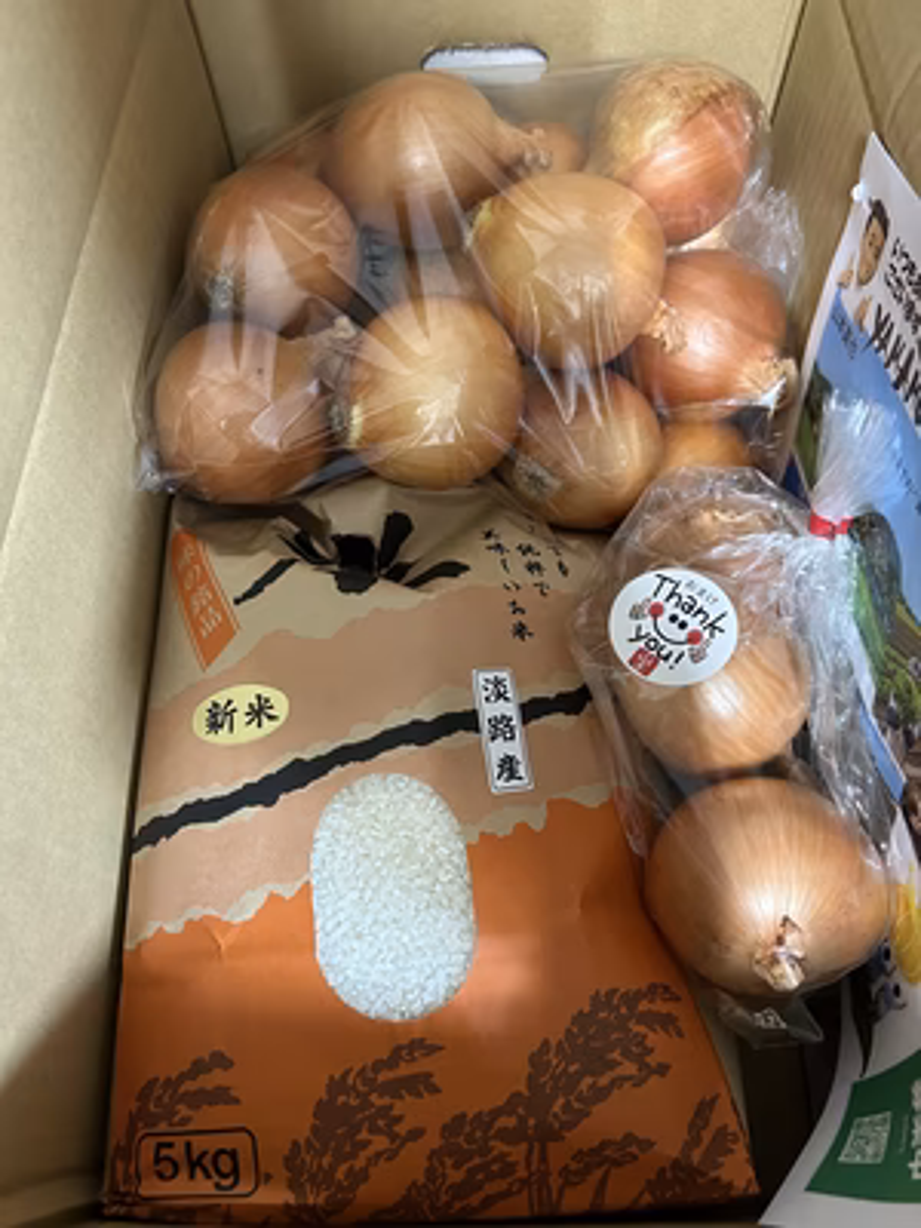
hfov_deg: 53.1
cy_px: 614
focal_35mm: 26
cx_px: 460
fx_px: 922
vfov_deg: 67.3
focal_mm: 5.7
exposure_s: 1/50
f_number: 1.5
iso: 500
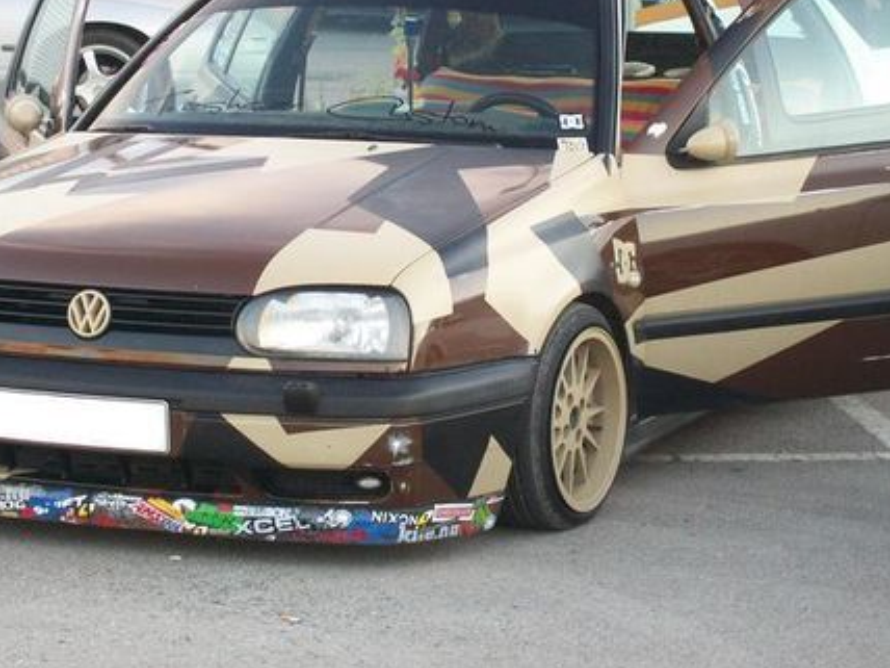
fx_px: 3342
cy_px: 345
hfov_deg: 15.2
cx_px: 414
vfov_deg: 11.4
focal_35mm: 130
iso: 80
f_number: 4.3
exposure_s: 1/20
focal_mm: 14.3
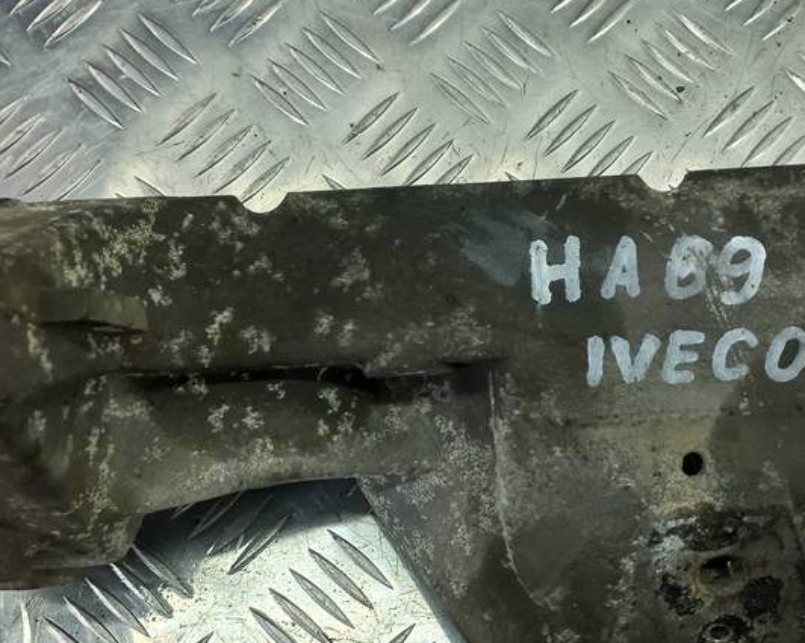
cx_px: 483
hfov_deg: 39.4
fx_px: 1119
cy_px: 440
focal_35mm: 47
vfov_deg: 31.7
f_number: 1.8
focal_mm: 4.6
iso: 50
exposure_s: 1/50
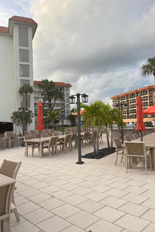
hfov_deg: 46.4
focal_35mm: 28
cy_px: 115
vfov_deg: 65.5
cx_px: 75
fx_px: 181
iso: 50
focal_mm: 5.1
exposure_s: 1/499
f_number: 1.6
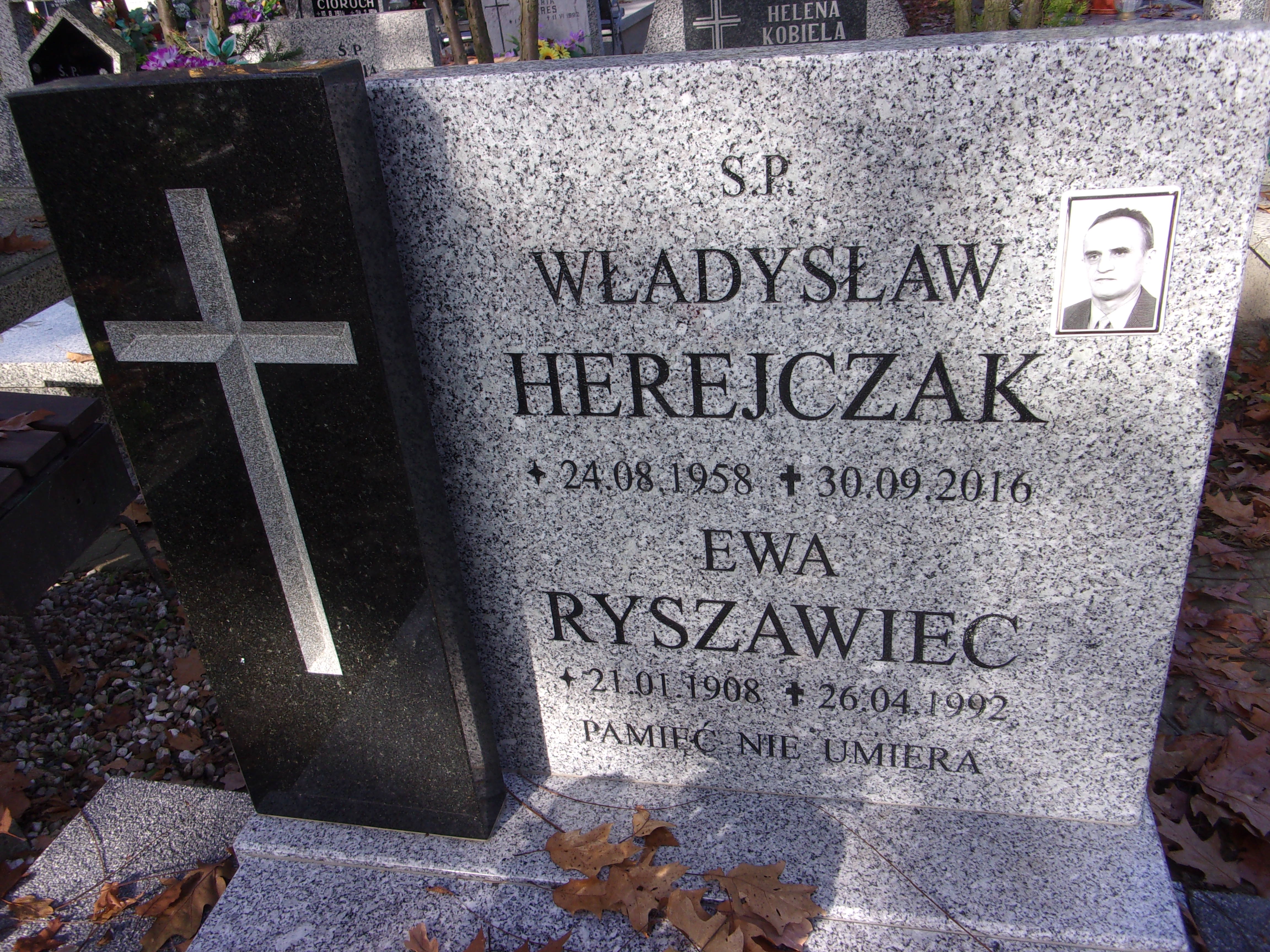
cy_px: 476
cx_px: 635
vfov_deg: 49.7
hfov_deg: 63.4
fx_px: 1027
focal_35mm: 28
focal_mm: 5.1
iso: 80
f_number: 3.9
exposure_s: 1/150
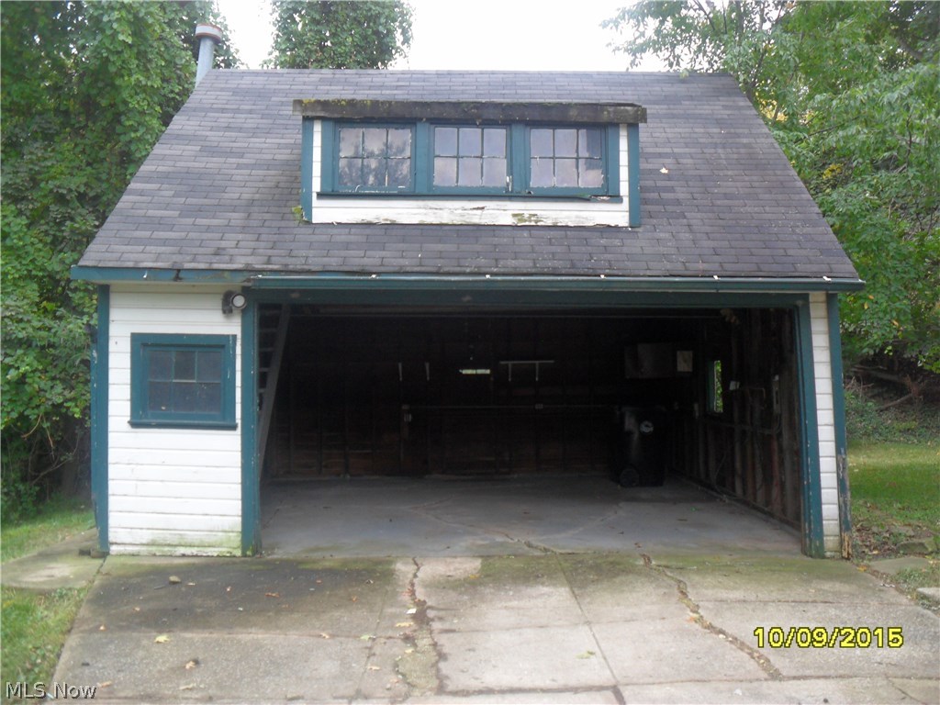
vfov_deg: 40.7
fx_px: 950
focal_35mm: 35
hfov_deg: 52.6
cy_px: 352
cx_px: 470
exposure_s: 1/90
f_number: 3
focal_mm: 6.3
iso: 80
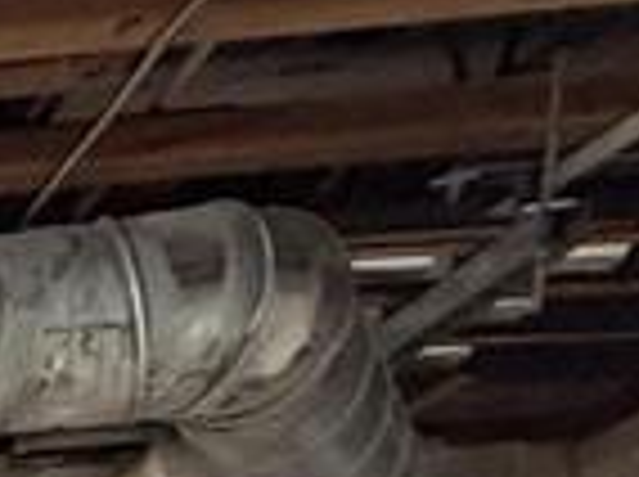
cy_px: 1192
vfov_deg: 11.6
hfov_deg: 13.2
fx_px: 1861
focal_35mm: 101
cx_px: -981
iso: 400
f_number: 2.2
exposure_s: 1/60
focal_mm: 2.22
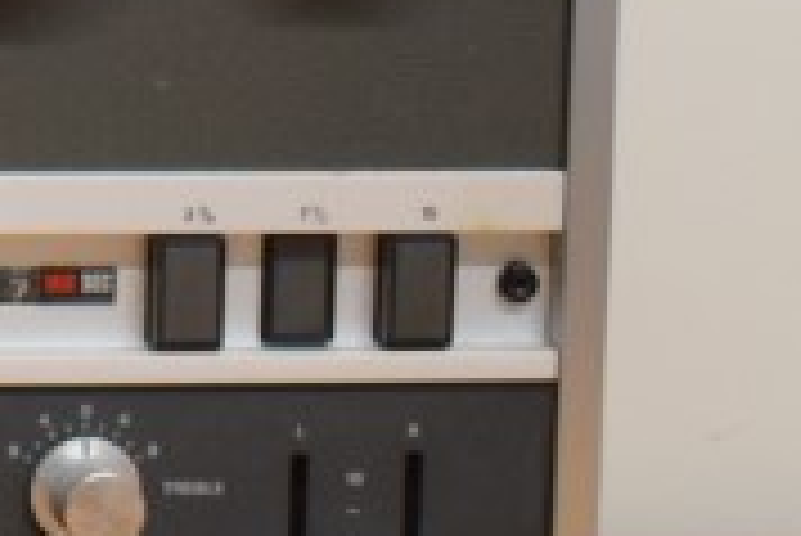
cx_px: -918
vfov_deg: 6.7
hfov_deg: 9.5
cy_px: -531
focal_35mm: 200
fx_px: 4454
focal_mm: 22
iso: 1250
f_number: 4
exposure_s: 1/125
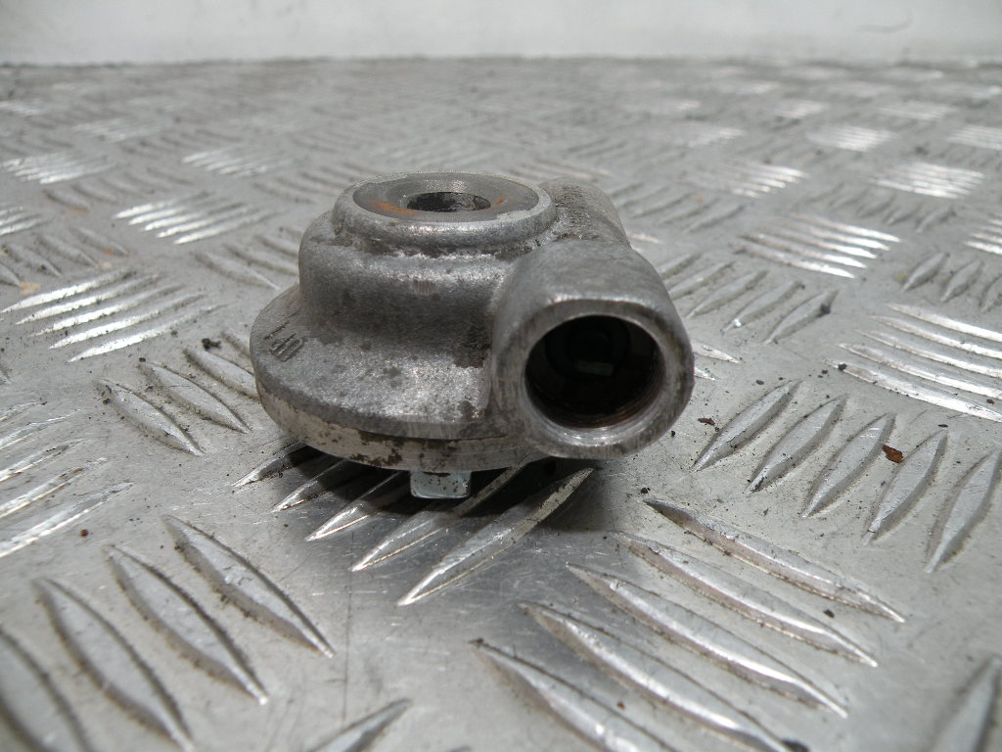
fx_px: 782
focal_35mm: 27
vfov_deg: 51.4
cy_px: 376
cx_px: 501
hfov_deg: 65.3
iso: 64
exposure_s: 1/64.3
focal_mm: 4.7
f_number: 3.2
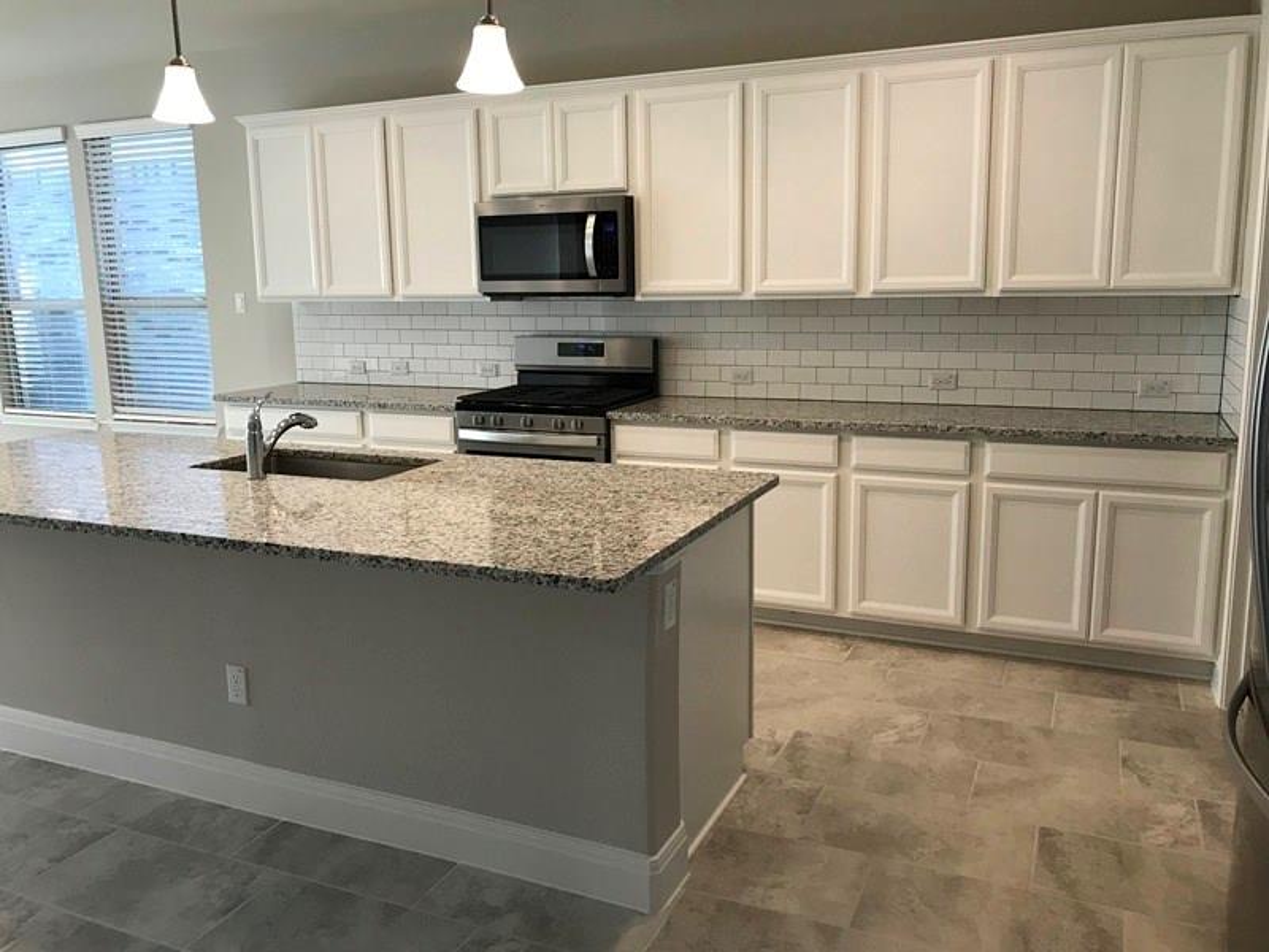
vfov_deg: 49.7
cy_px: 476
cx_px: 634
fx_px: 1026
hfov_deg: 63.4
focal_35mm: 28
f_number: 1.8
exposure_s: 1/40
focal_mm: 3.99
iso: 25
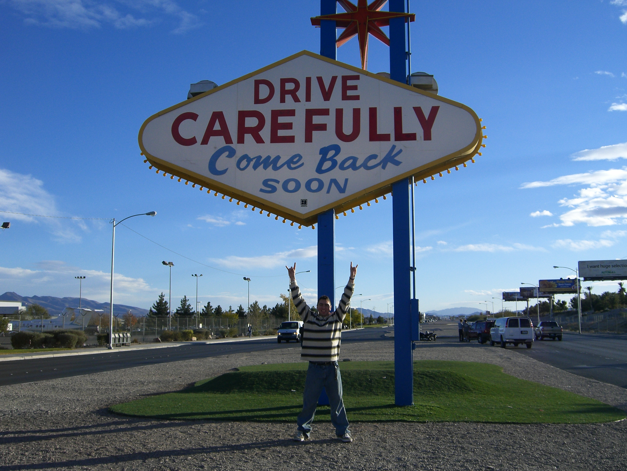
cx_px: 314
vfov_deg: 37.7
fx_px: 688
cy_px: 236
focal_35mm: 38
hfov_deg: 49.0
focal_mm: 7.9
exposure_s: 1/200
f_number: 8
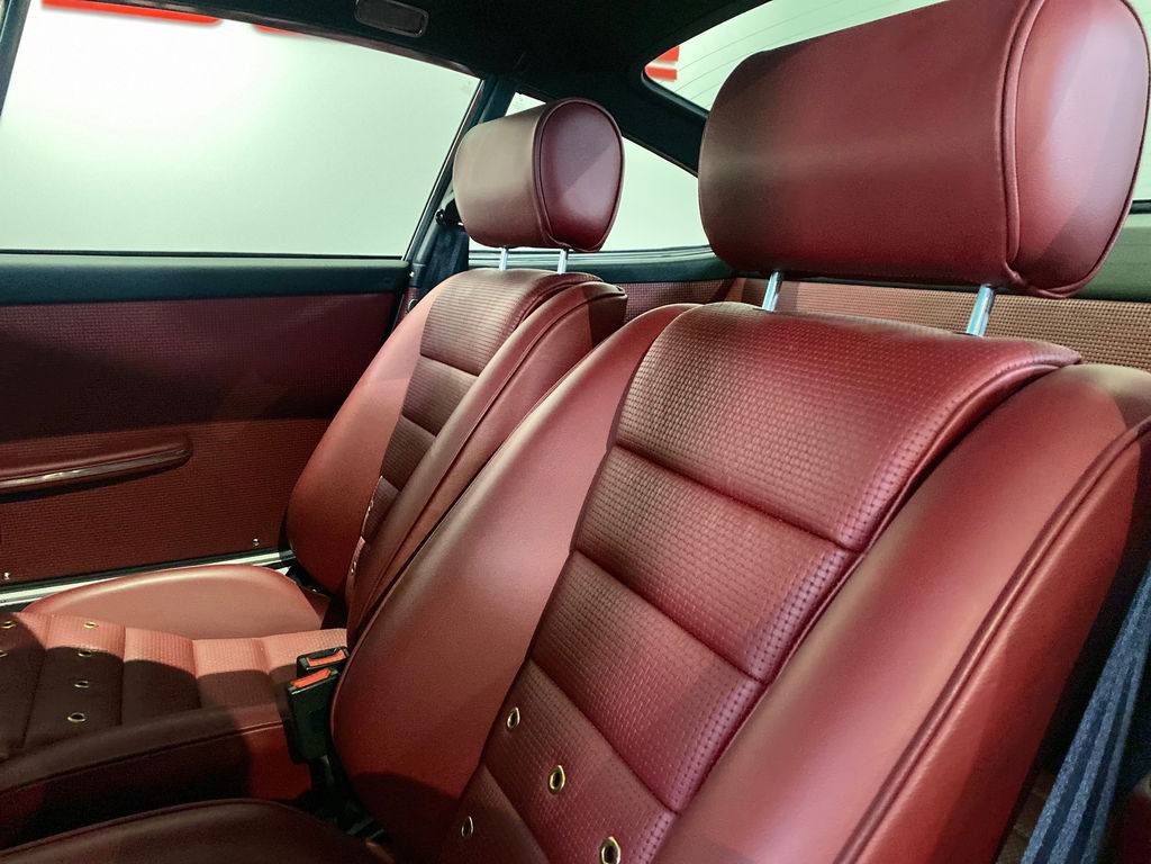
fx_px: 865
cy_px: 432
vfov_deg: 53.1
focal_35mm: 26
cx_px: 576
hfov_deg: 67.3
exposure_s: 1/30
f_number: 1.8
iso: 1000
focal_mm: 4.25
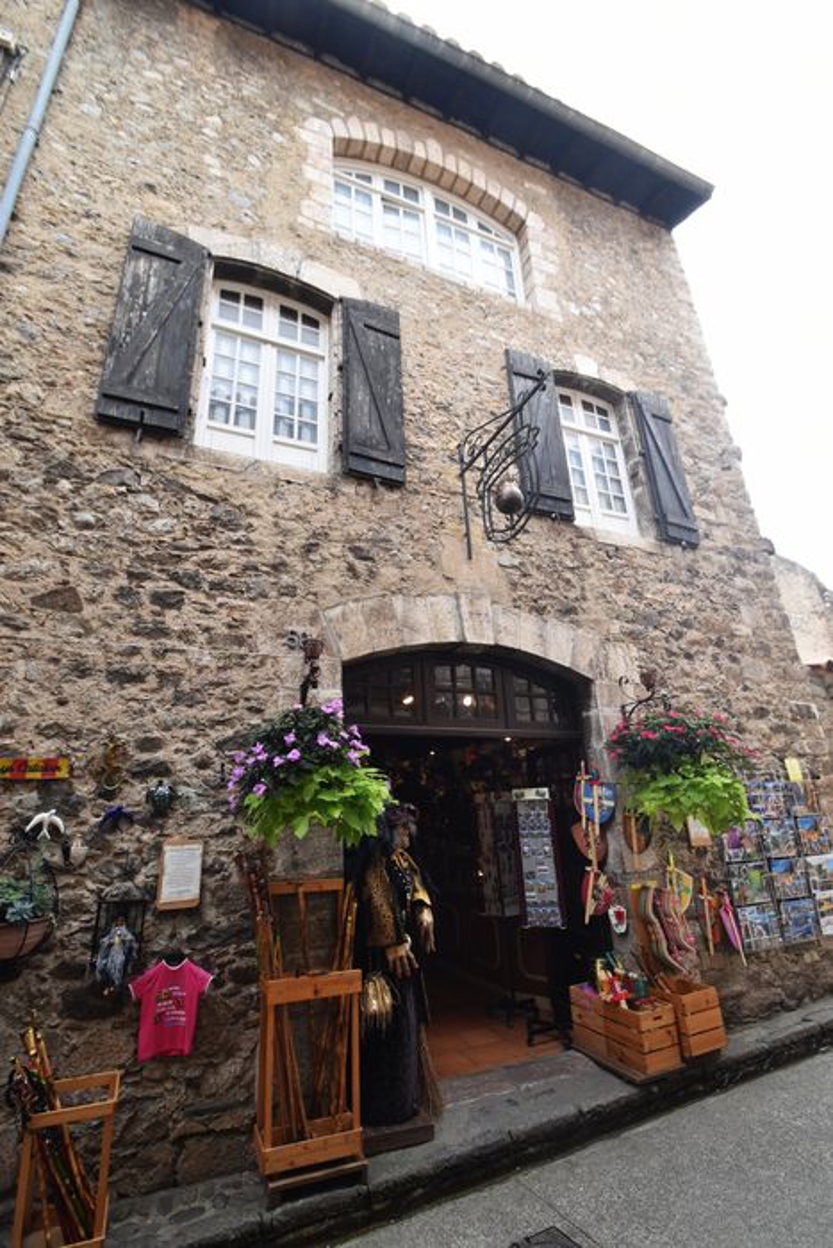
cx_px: 416
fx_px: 520
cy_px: 624
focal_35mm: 15
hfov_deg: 77.4
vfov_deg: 100.4
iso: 400
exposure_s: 1/160
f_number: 6.3
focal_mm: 10
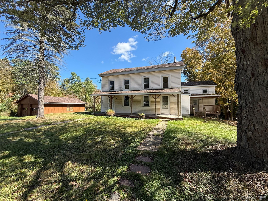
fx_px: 108
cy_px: 100
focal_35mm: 14
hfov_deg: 102.1
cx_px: 134
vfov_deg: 85.7
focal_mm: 2.22
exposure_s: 1/709
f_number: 2.2
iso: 50
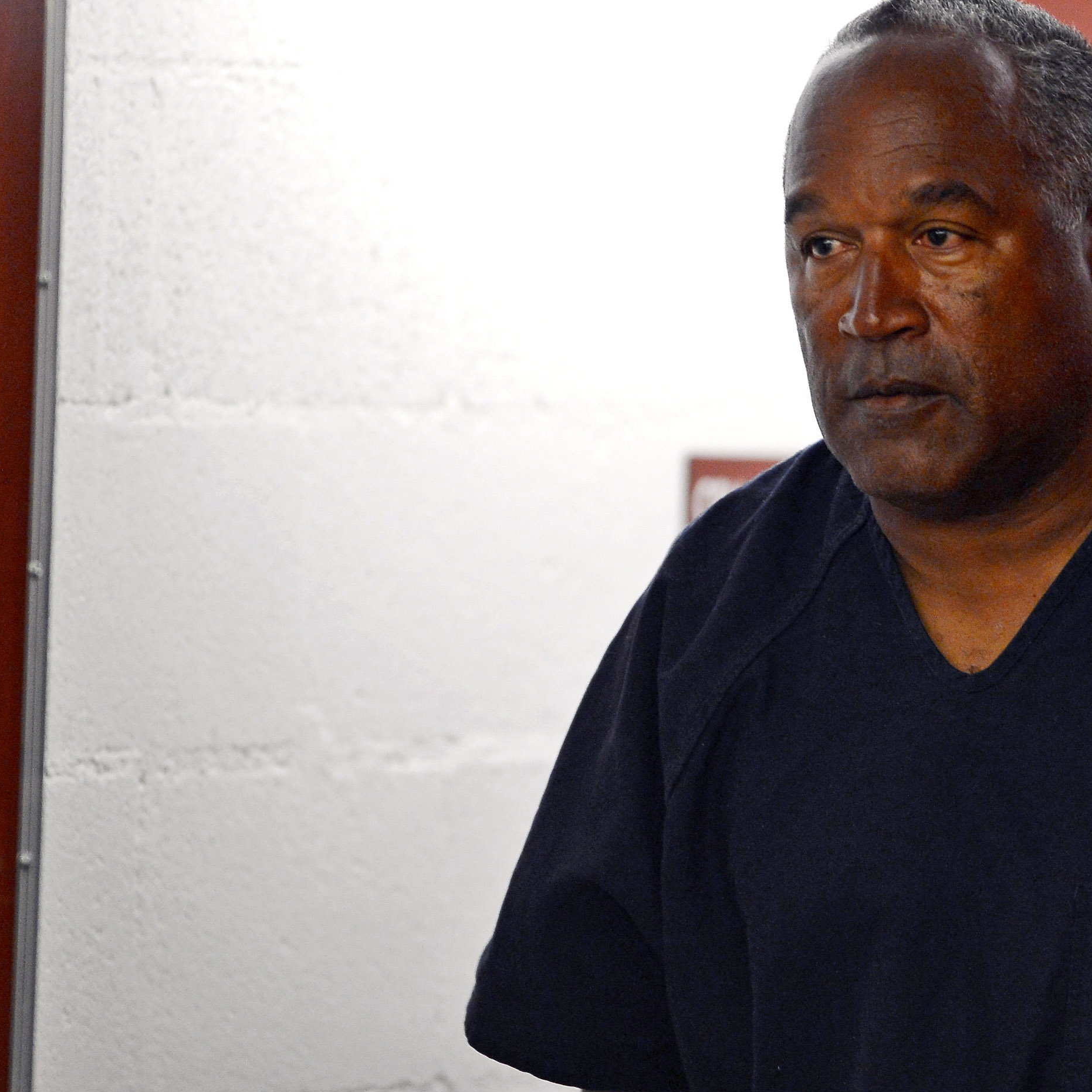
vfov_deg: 4.3
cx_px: 800
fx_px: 14669
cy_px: 544
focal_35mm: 411
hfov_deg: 4.3
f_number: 2.8
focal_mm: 300
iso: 2500
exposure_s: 1/250
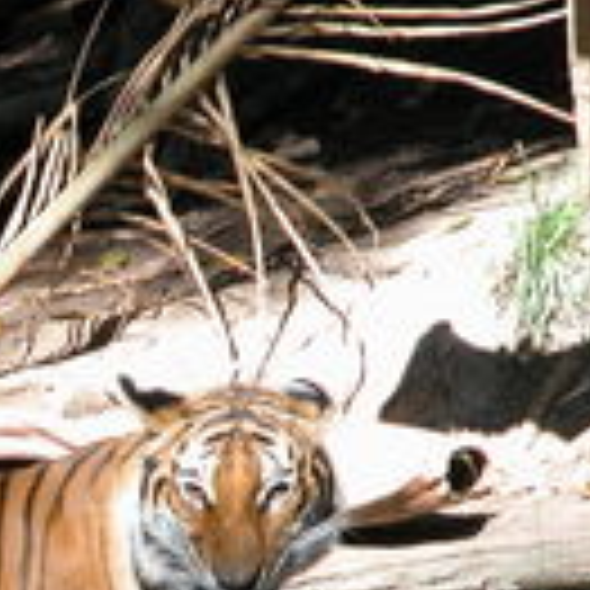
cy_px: 563
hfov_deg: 3.0
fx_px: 11416
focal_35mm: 592
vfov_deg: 3.0
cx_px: -153
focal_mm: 56.7
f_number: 4.1
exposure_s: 1/98.5
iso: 100
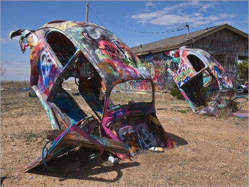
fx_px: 259
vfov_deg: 39.7
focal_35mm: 36
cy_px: 94
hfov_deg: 51.4
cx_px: 124
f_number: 9
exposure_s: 1/500
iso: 200
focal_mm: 18
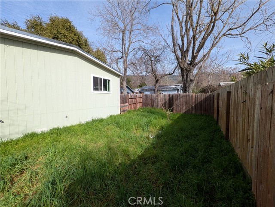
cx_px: 138
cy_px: 104
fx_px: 103
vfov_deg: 89.9
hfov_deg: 106.2
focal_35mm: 13
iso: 31
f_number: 2.2
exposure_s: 1/745
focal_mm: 1.54
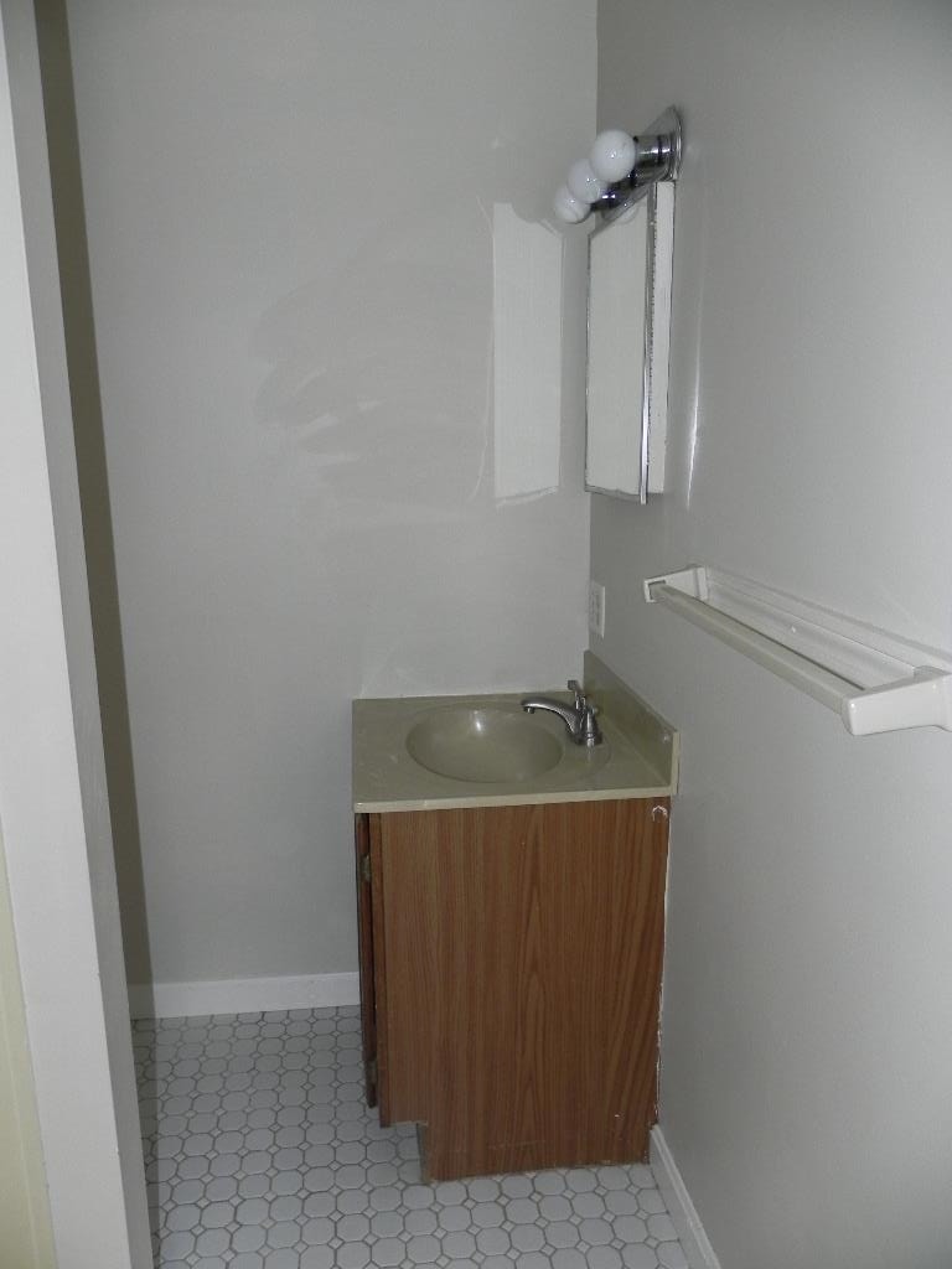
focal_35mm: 26
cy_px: 634
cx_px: 476
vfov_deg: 67.3
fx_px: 953
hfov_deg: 53.1
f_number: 2.8
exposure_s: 1/30
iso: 200
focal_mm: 4.6
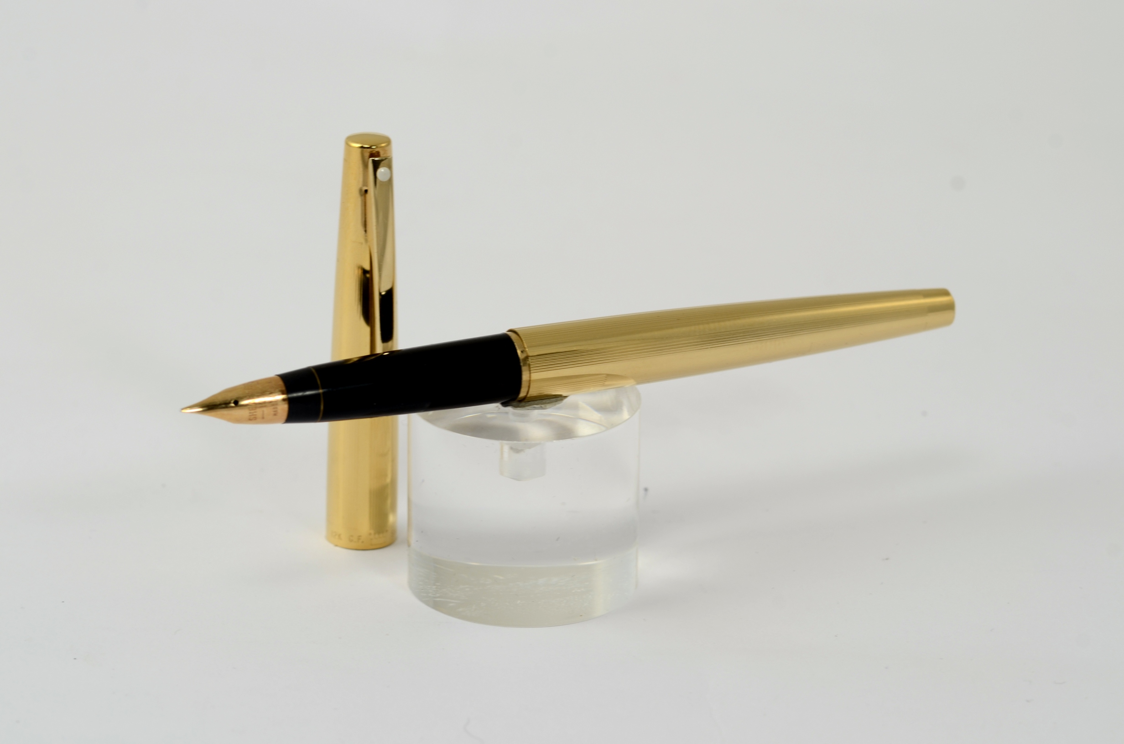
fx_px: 4907
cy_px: 372
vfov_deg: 8.7
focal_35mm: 158
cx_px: 562
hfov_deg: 13.1
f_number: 10
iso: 100
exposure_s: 1/40
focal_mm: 105
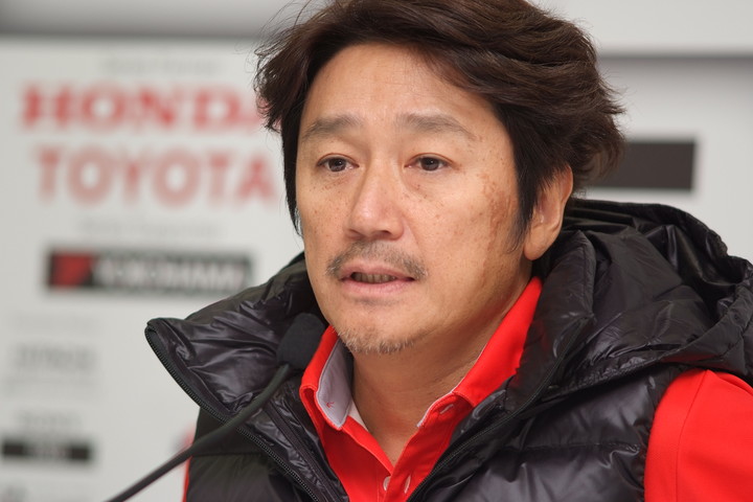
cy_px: 251
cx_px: 376
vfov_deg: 5.1
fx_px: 5647
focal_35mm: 270
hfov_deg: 7.6
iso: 400
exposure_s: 1/250
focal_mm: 180
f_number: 2.8
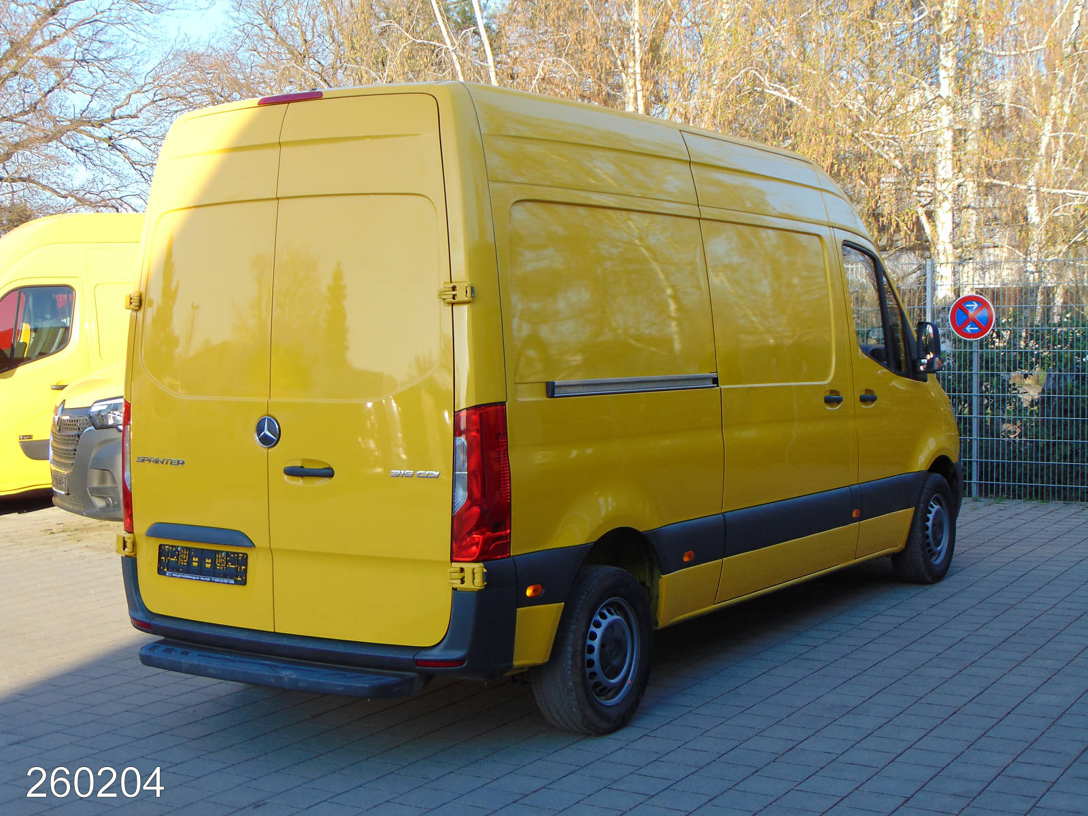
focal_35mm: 50
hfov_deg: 38.2
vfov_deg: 29.1
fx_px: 1572
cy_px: 408
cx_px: 544
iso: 80
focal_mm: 9
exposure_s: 1/100
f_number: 3.5
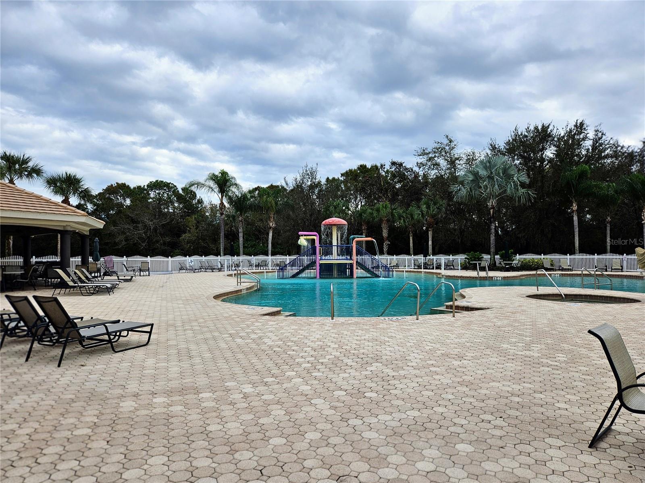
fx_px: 428
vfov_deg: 58.9
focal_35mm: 23
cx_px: 322
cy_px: 242
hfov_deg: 73.9
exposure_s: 1/1418
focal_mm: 5.4
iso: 25
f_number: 1.8
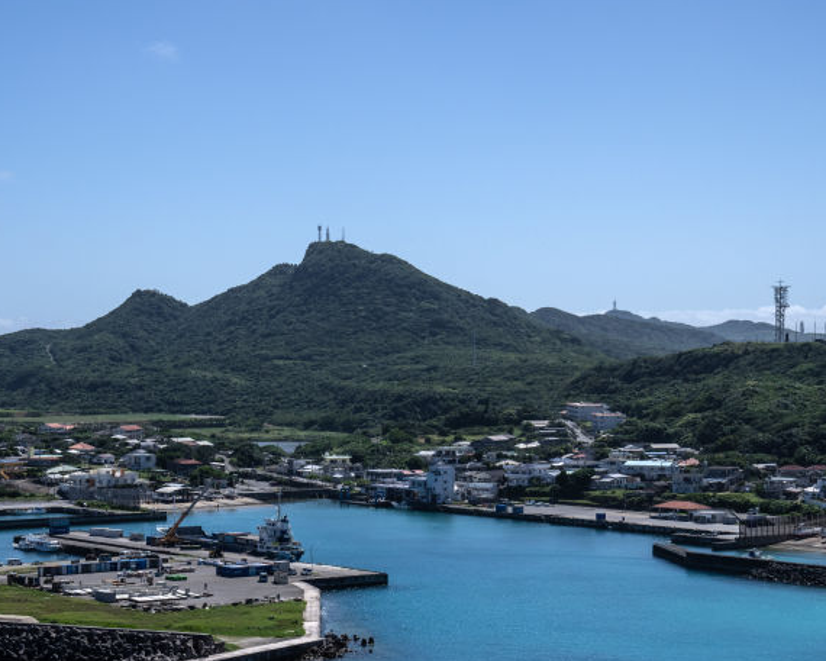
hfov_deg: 23.5
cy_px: 454
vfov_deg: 18.9
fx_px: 1980
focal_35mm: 81
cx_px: 306
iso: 400
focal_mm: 48
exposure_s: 1/640
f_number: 13
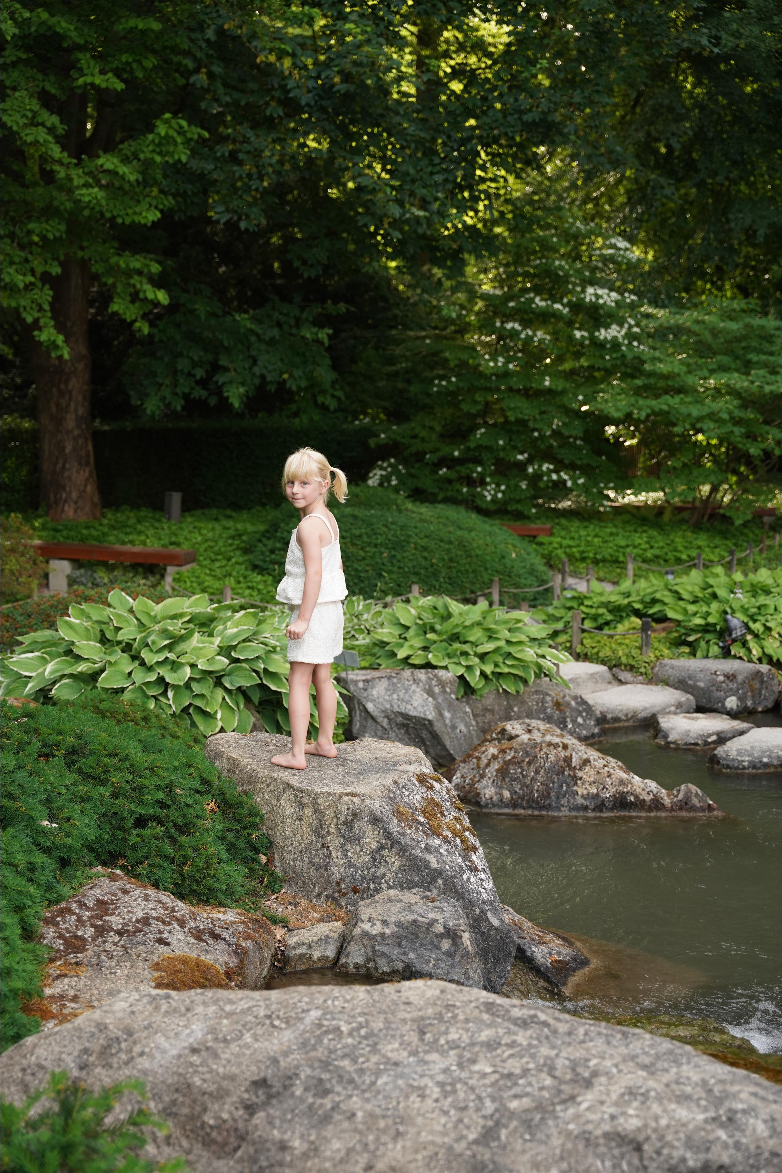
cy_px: 586
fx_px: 1514
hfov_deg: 29.0
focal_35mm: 46
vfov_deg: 42.3
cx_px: 391
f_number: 3.2
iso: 640
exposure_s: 1/250
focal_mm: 46.5
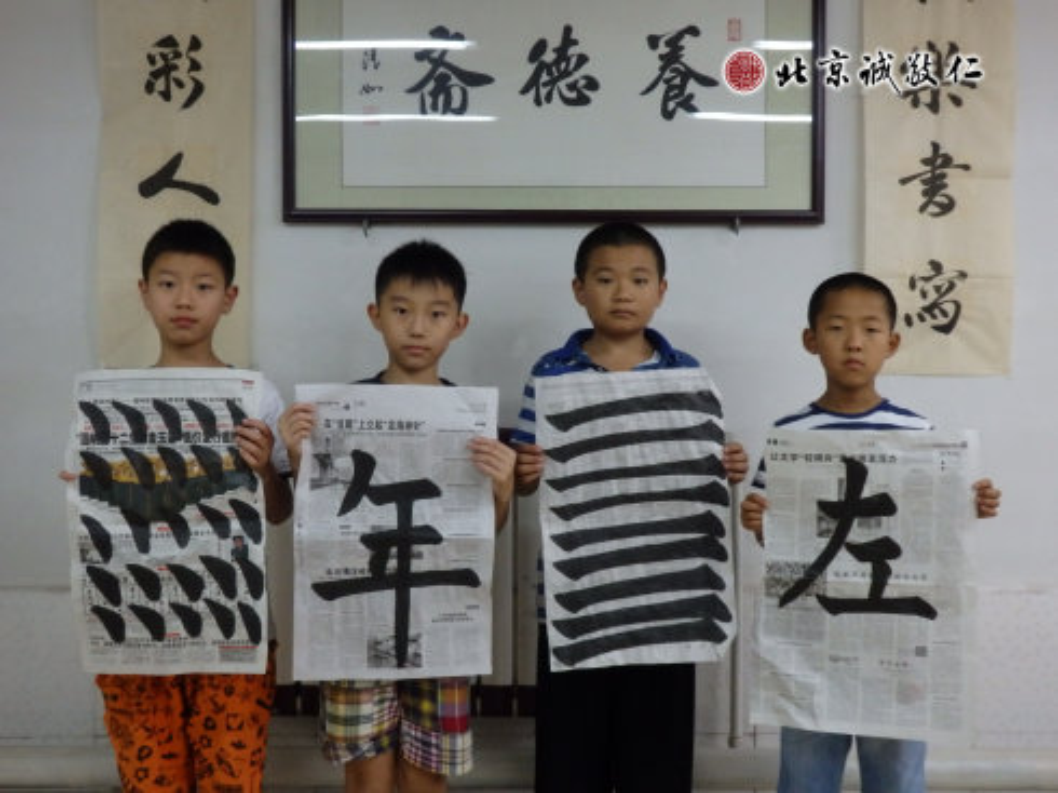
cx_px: 529
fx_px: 1222
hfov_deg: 46.8
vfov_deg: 35.9
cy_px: 396
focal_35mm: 40
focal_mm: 7.3
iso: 640
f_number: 3.7
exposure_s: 1/80
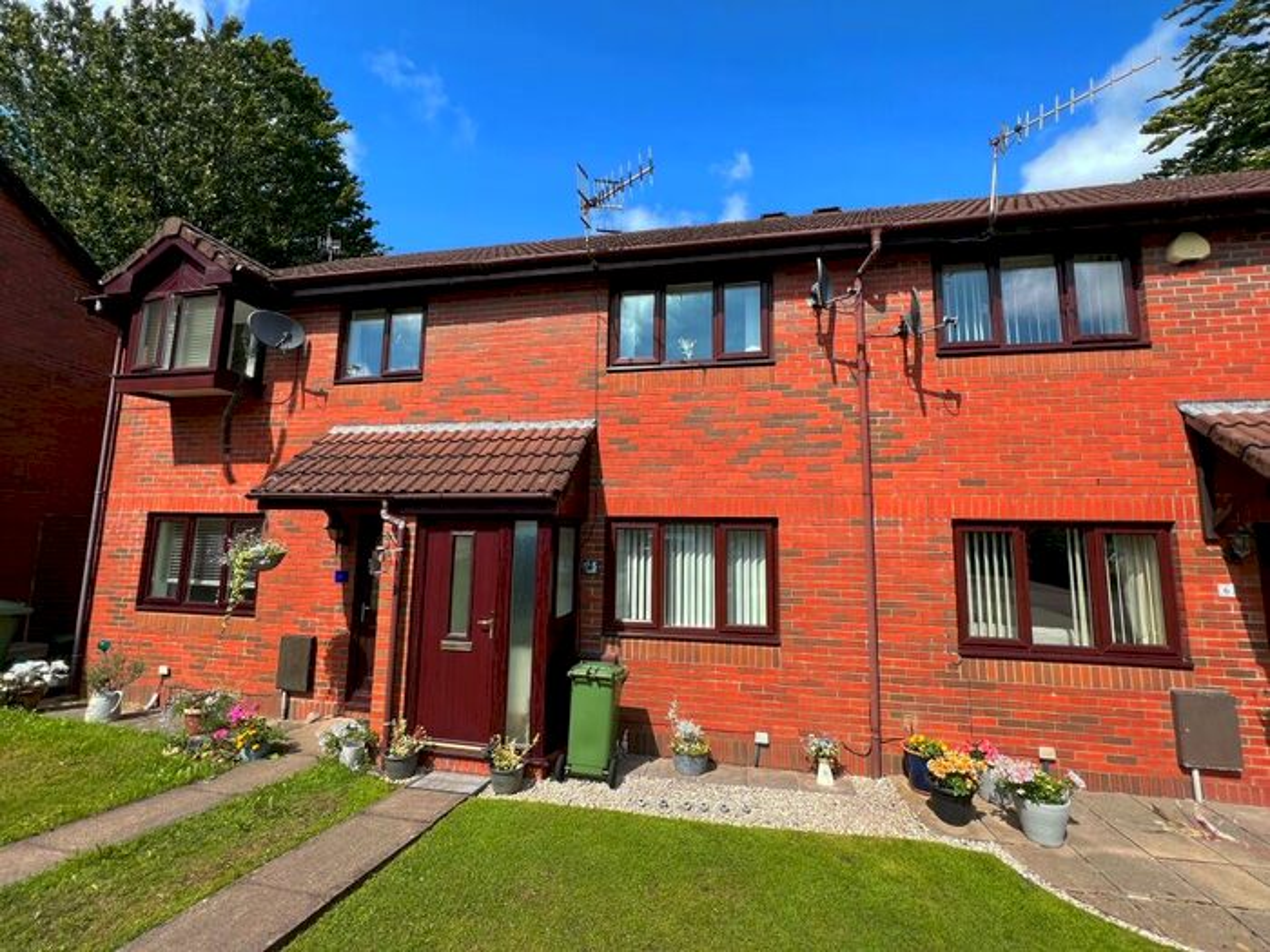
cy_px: 476
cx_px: 635
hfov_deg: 106.2
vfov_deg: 89.9
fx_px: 477
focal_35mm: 13
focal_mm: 1.57
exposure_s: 1/911
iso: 32
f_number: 1.8
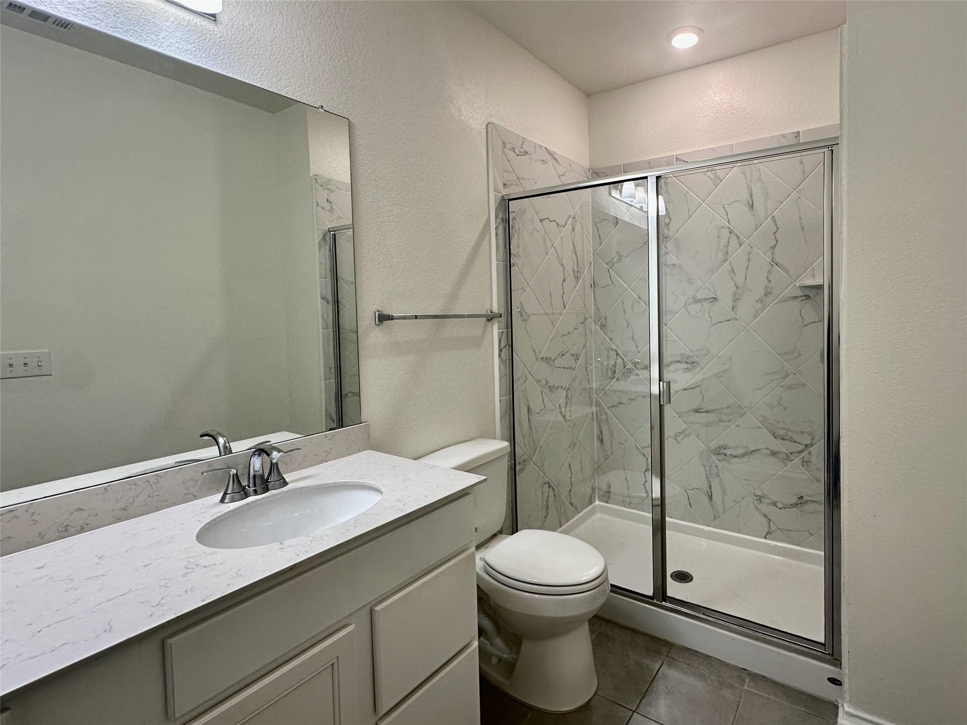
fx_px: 391
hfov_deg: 102.1
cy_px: 362
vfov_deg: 85.7
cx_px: 484
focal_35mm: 14
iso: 160
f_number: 2.2
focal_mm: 2.22
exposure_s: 1/120
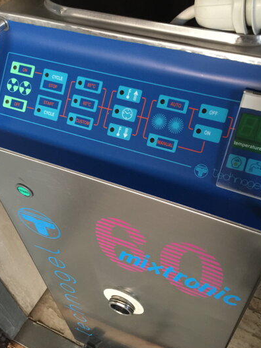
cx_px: 142
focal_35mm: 33
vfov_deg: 55.4
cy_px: 176
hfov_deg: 42.9
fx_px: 332
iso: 125
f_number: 2.2
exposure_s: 1/8
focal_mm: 4.15
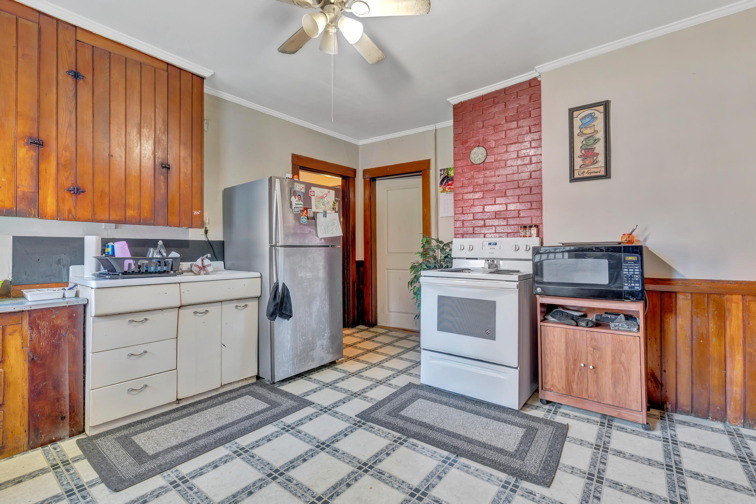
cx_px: 378
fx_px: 336
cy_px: 252
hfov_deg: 96.7
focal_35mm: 16
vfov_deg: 73.7
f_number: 8
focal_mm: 16
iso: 800
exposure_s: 1/2
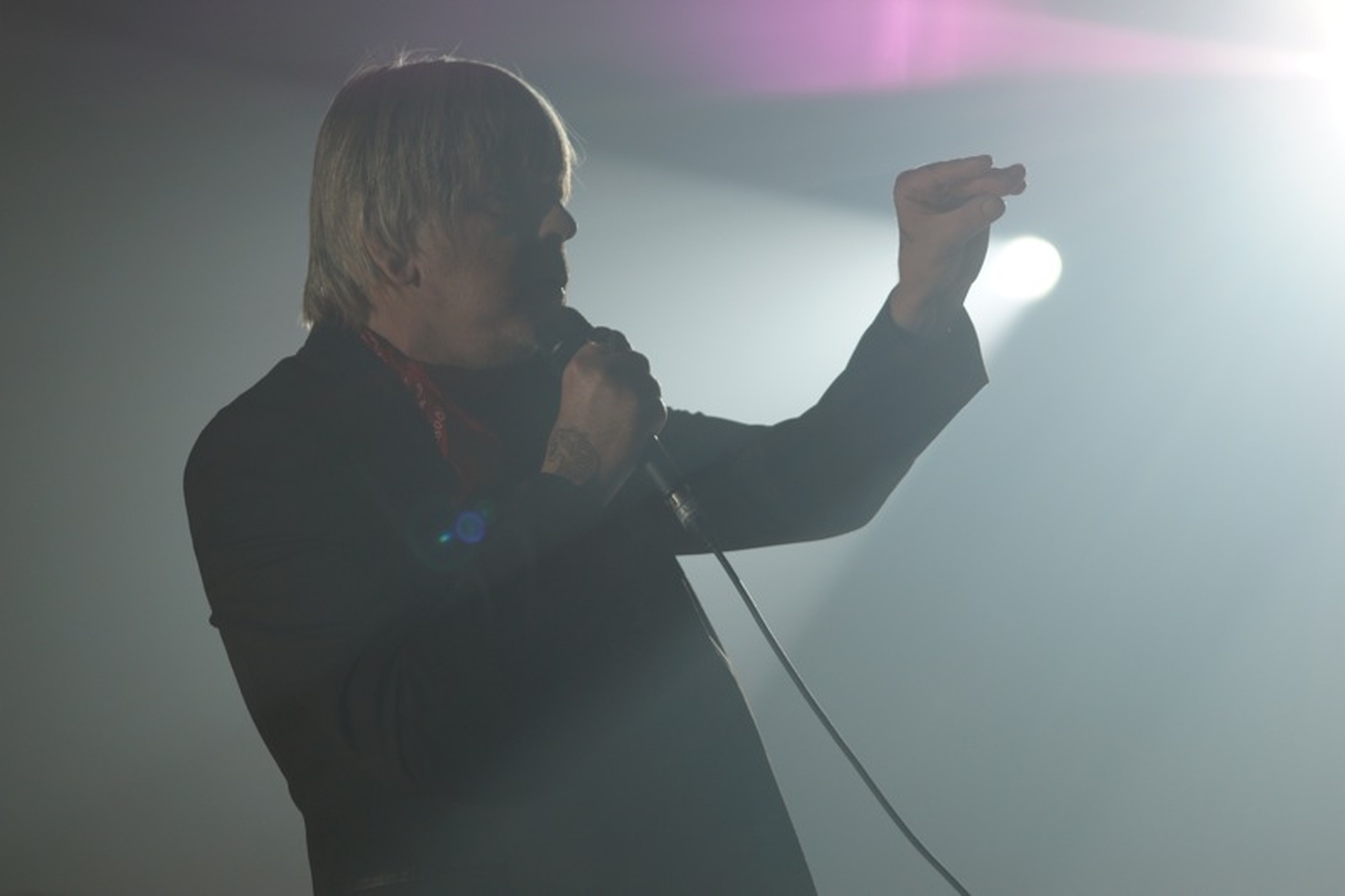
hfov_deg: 13.7
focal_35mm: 150
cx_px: 672
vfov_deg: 9.1
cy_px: 448
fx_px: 5603
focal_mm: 100
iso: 160
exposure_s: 1/160
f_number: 4
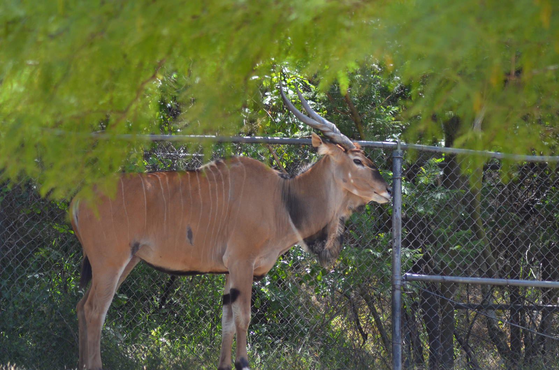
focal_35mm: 278
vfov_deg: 4.9
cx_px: 280
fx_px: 4300
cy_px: 185
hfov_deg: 7.4
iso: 720
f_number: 4.5
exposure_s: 1/1000
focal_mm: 185
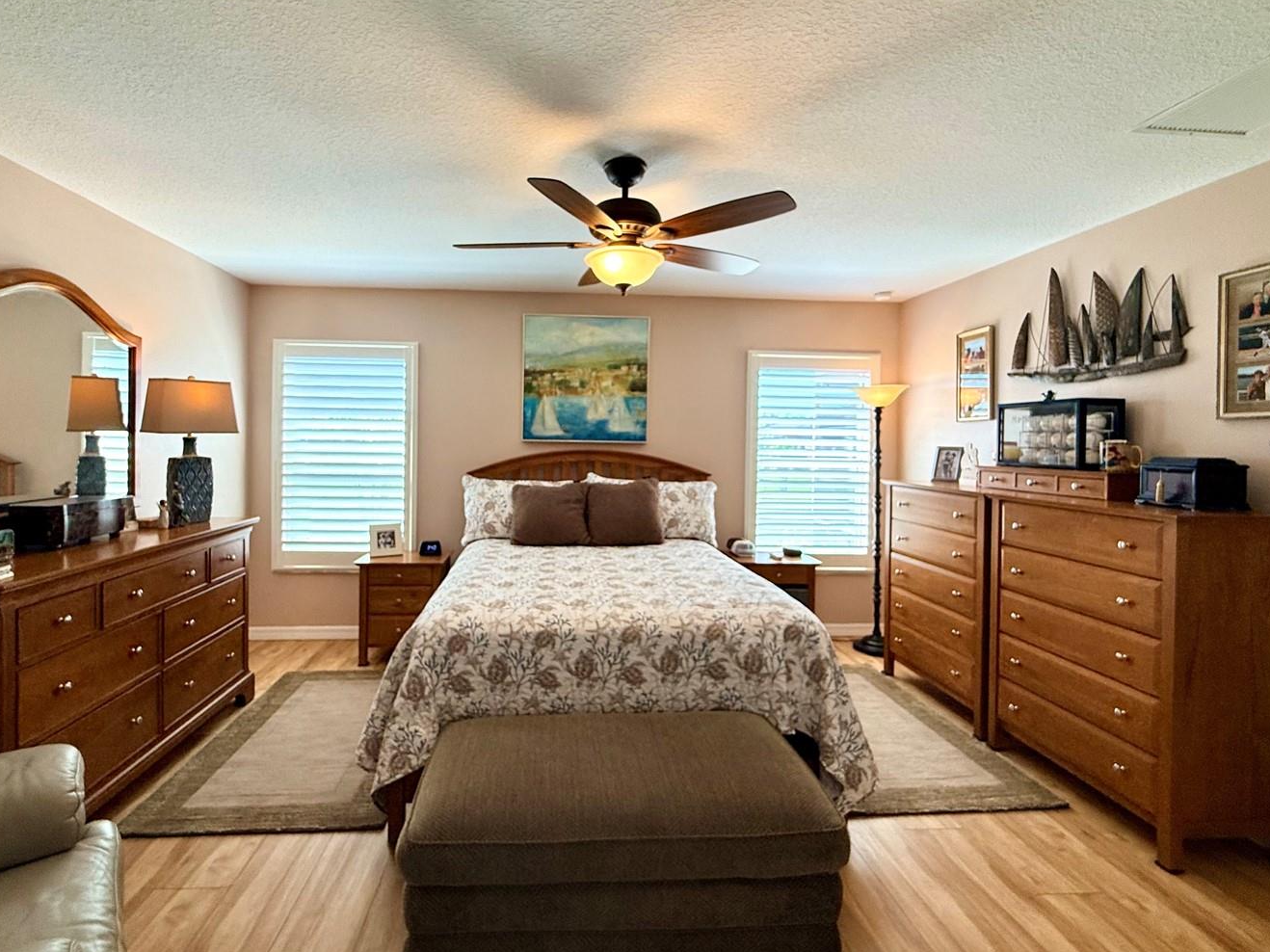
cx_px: 590
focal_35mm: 17
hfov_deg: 90.9
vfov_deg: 74.6
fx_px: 624
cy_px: 446
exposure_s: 1/120
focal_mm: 2.22
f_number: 2.2
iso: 80
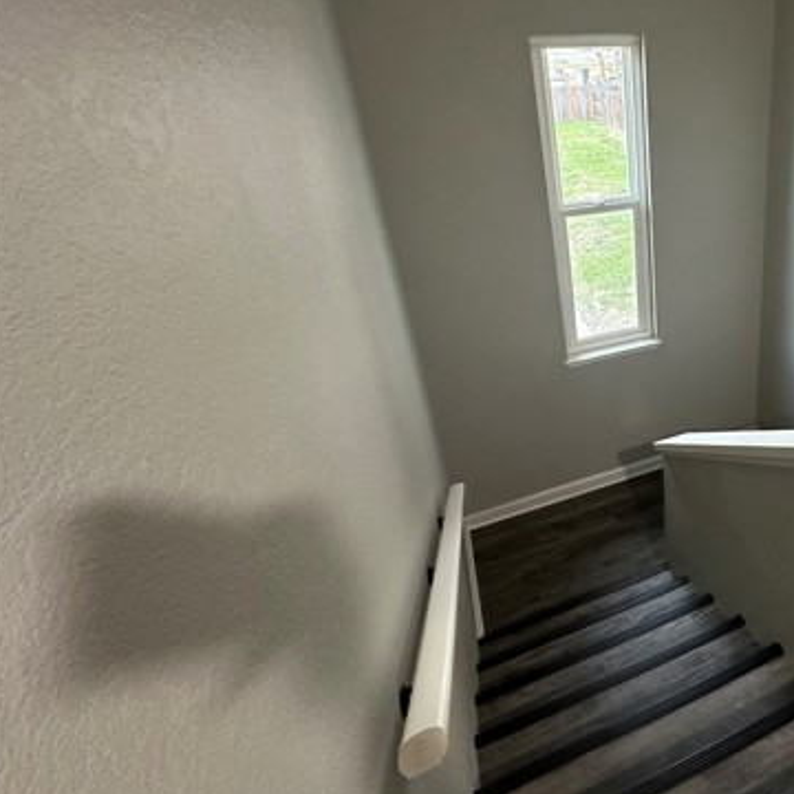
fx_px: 571
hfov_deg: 60.6
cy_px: 293
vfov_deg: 68.4
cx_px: 693
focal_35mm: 22
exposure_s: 1/60
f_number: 2.2
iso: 500
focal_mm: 2.22
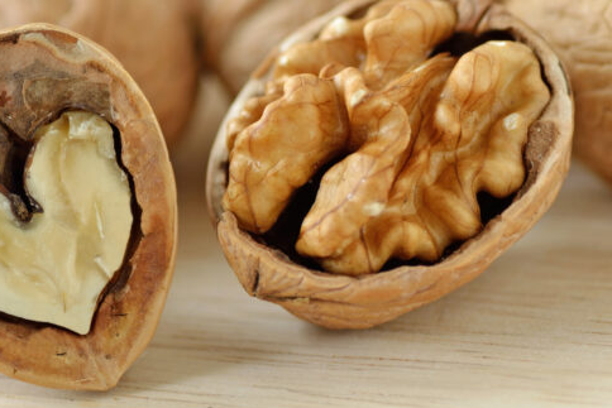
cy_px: 152
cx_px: 202
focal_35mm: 194
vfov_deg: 7.1
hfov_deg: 10.6
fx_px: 3299
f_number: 6.3
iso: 100
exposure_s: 1/15
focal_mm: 90
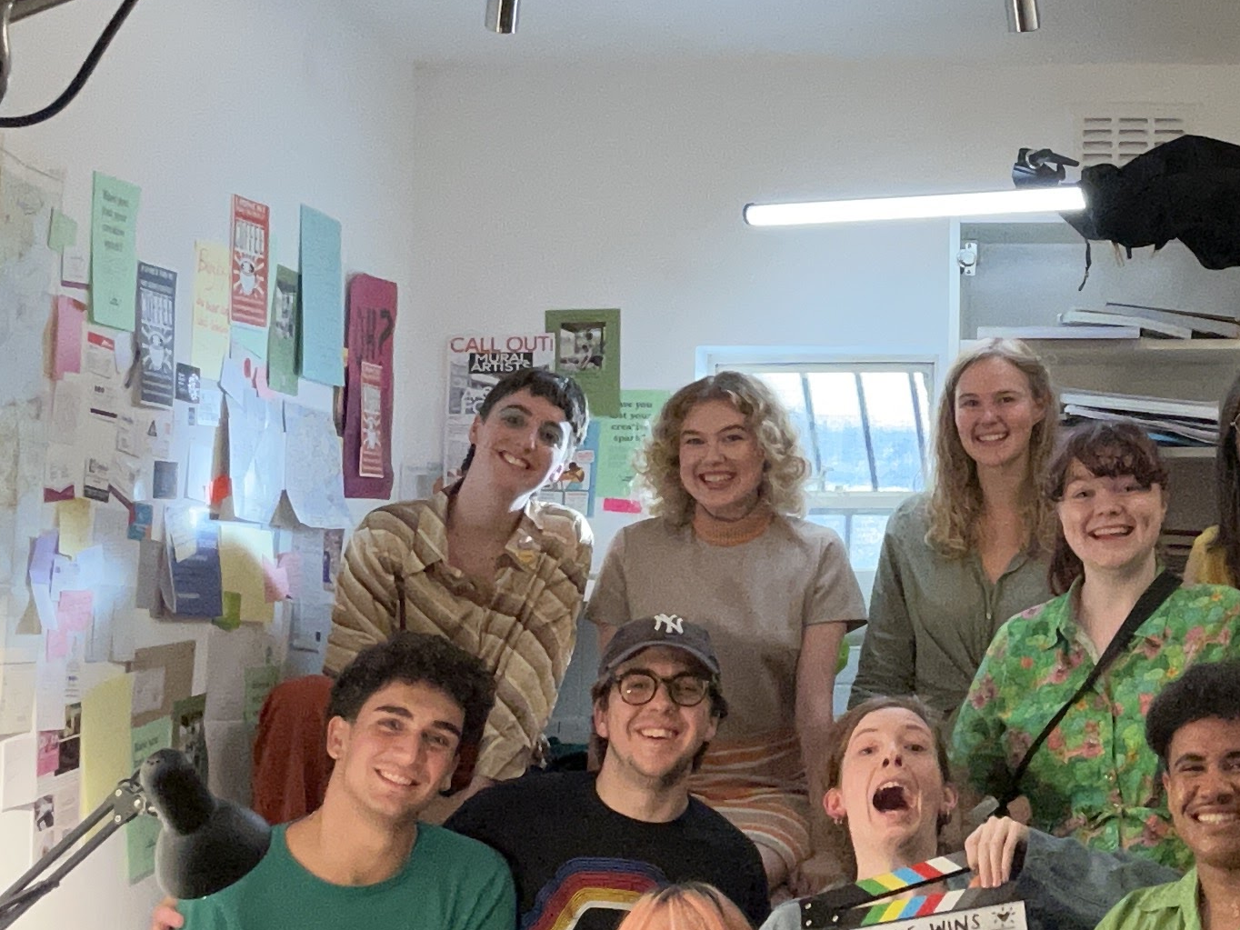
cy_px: 303
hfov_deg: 27.7
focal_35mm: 68
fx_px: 2436
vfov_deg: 21.5
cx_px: 1076
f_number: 1.9
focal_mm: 2.69
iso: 400
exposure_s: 1/35
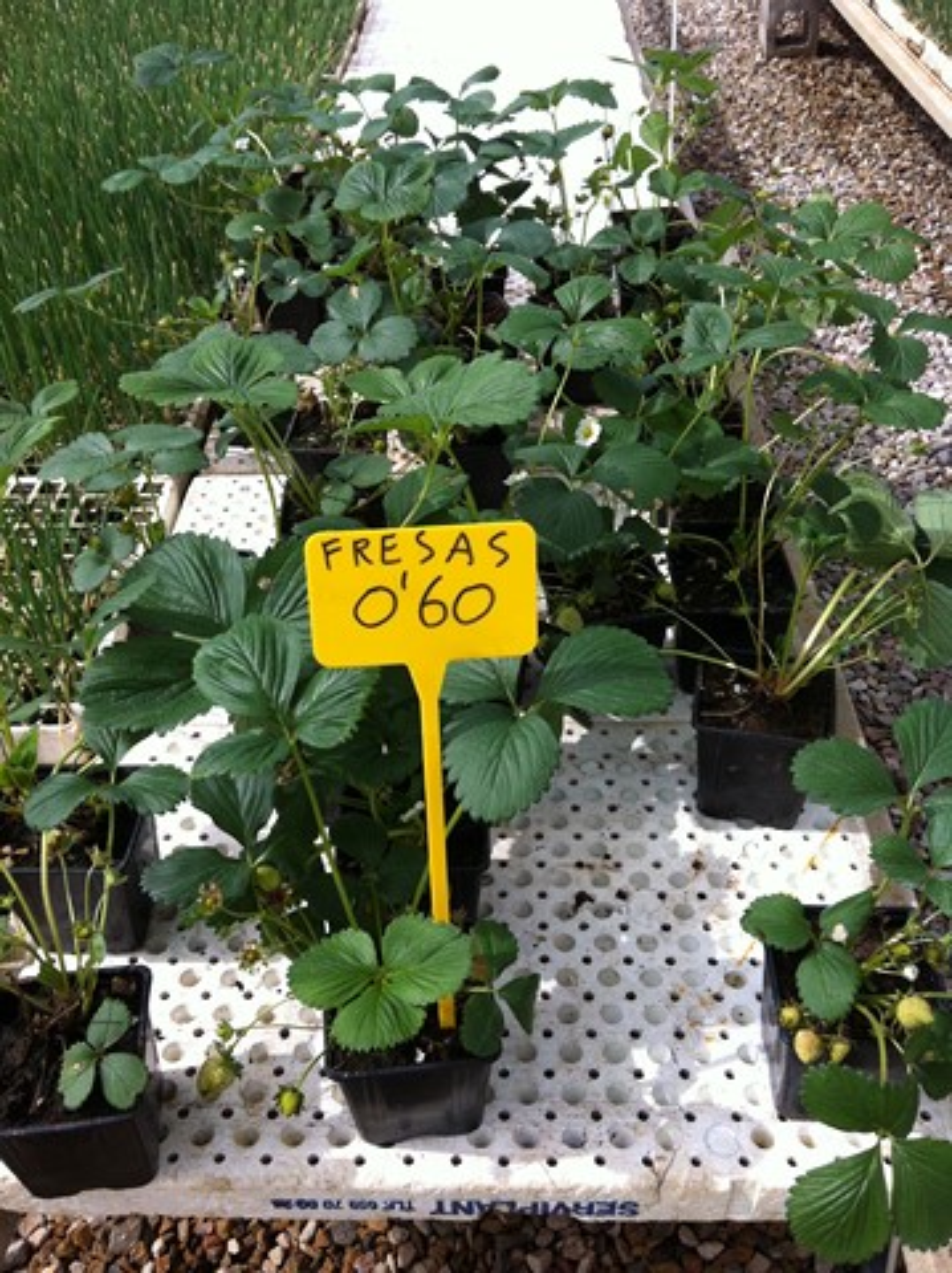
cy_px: 636
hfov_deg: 40.6
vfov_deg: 52.7
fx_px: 1286
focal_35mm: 35
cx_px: 476
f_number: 2.8
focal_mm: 3.85
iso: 80
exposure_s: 1/1160
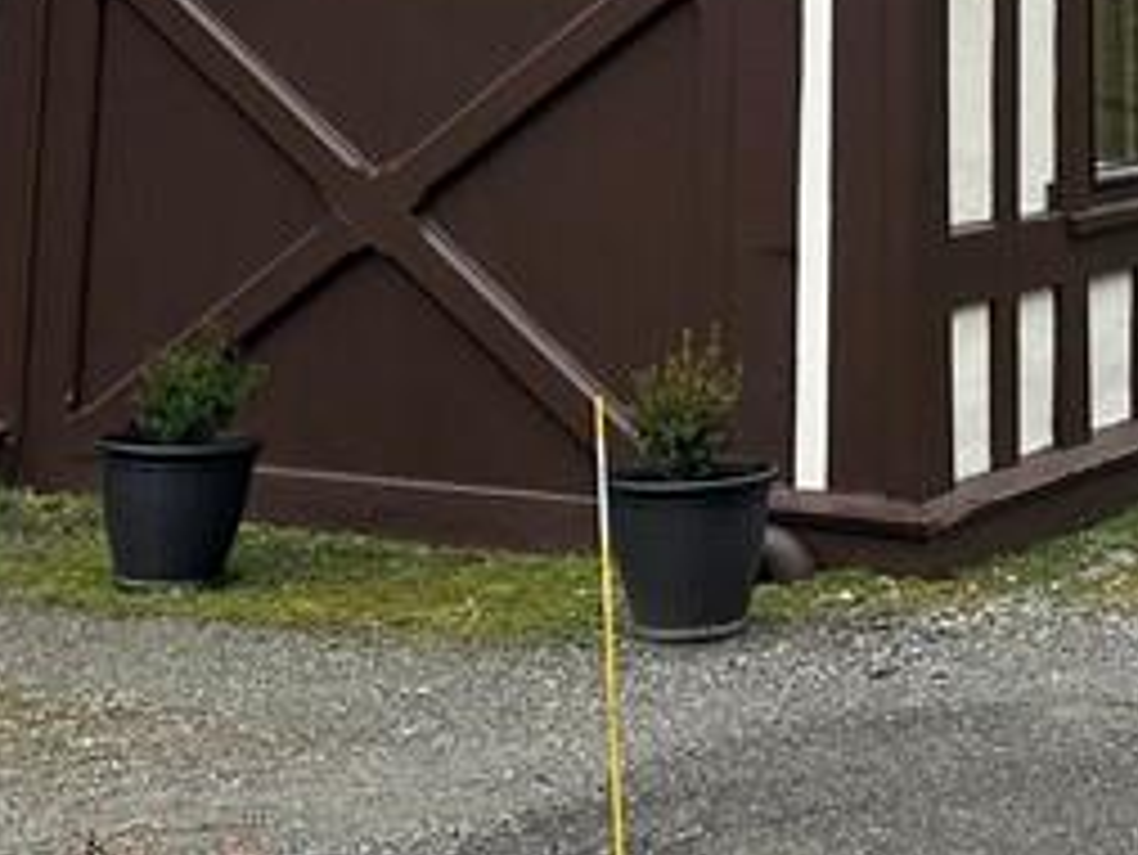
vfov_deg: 13.9
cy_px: -572
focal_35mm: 97
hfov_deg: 19.9
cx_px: 958
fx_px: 3190
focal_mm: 6.86
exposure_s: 1/887
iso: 80
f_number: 1.78
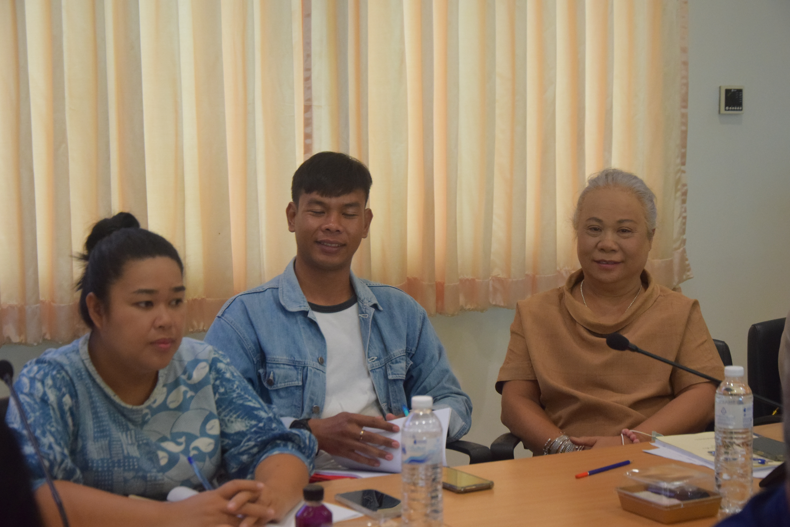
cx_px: 395
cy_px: 264
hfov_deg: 27.0
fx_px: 1646
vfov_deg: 18.2
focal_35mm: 75
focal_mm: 50
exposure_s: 1/200
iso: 2000
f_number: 5
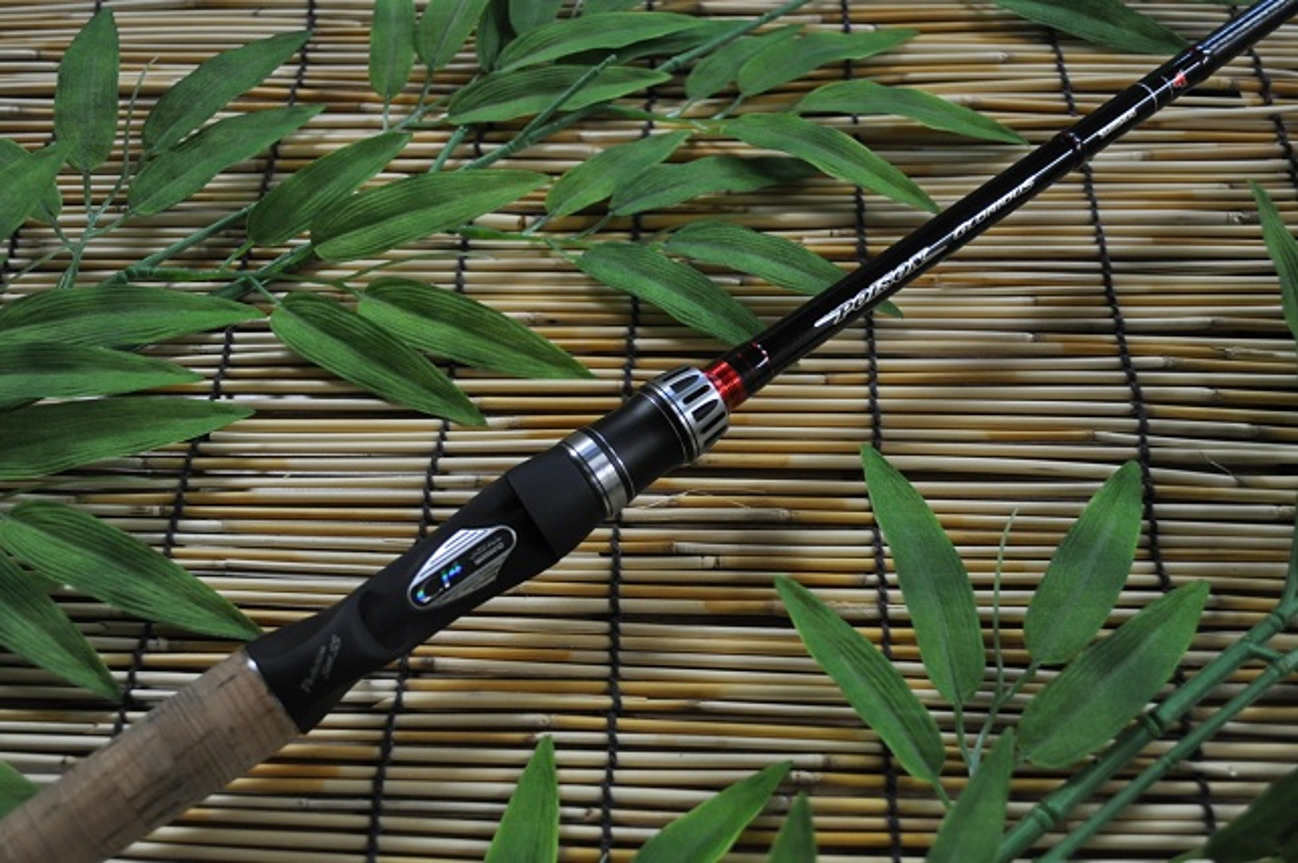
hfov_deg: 49.6
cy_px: 432
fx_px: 1405
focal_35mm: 39
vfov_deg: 34.1
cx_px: 649
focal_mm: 26
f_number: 4.2
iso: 800
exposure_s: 1/60
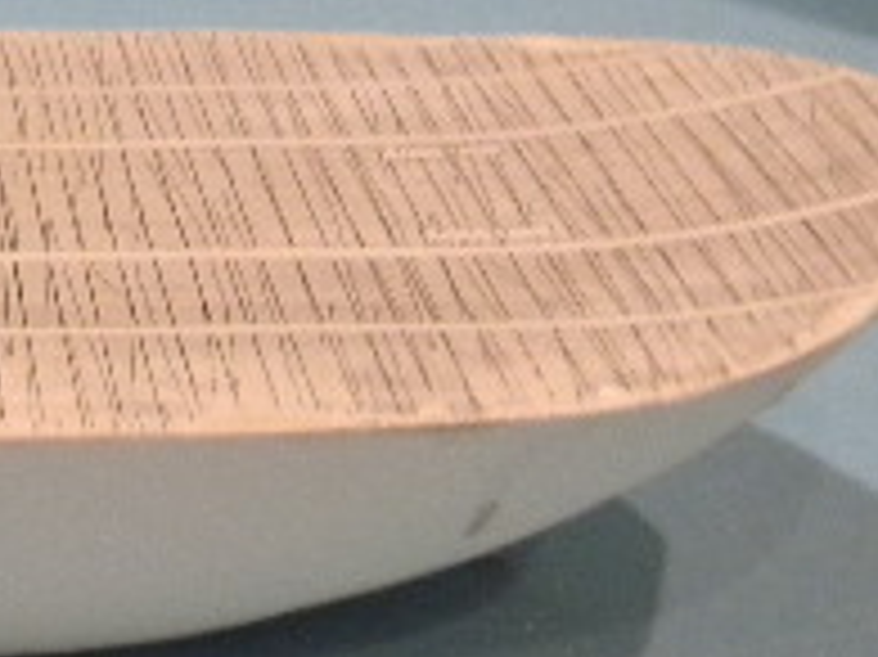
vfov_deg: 15.7
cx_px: -338
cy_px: -40
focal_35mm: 92
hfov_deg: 19.3
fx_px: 2332
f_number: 3.5
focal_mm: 5
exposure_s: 1/7.8
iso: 400
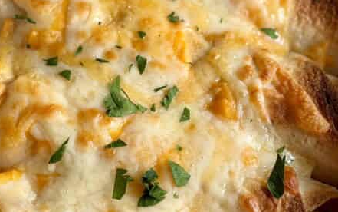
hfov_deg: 18.5
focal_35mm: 112
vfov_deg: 11.7
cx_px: 96
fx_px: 1032
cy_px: 60
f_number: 1.8
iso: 100
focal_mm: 6.8
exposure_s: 1/116
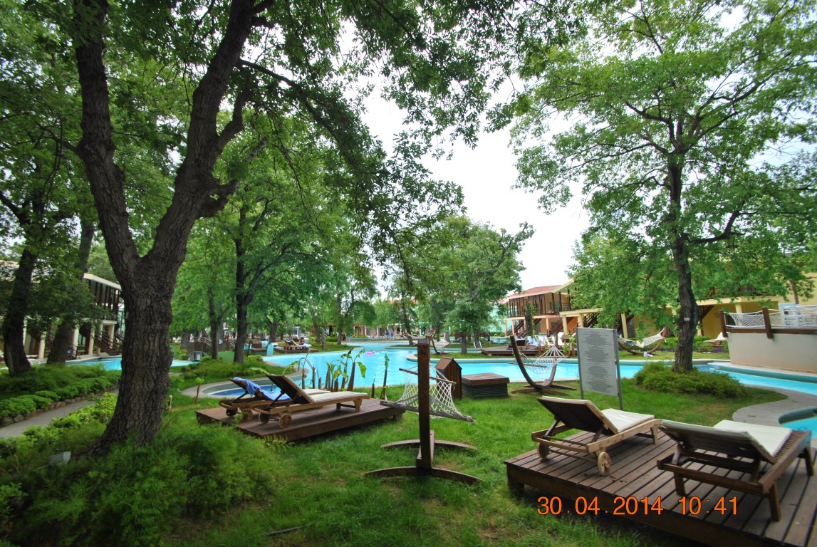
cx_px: 408
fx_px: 341
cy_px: 274
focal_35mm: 15
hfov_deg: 100.3
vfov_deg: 77.5
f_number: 4.5
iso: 100
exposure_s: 1/200
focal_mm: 10
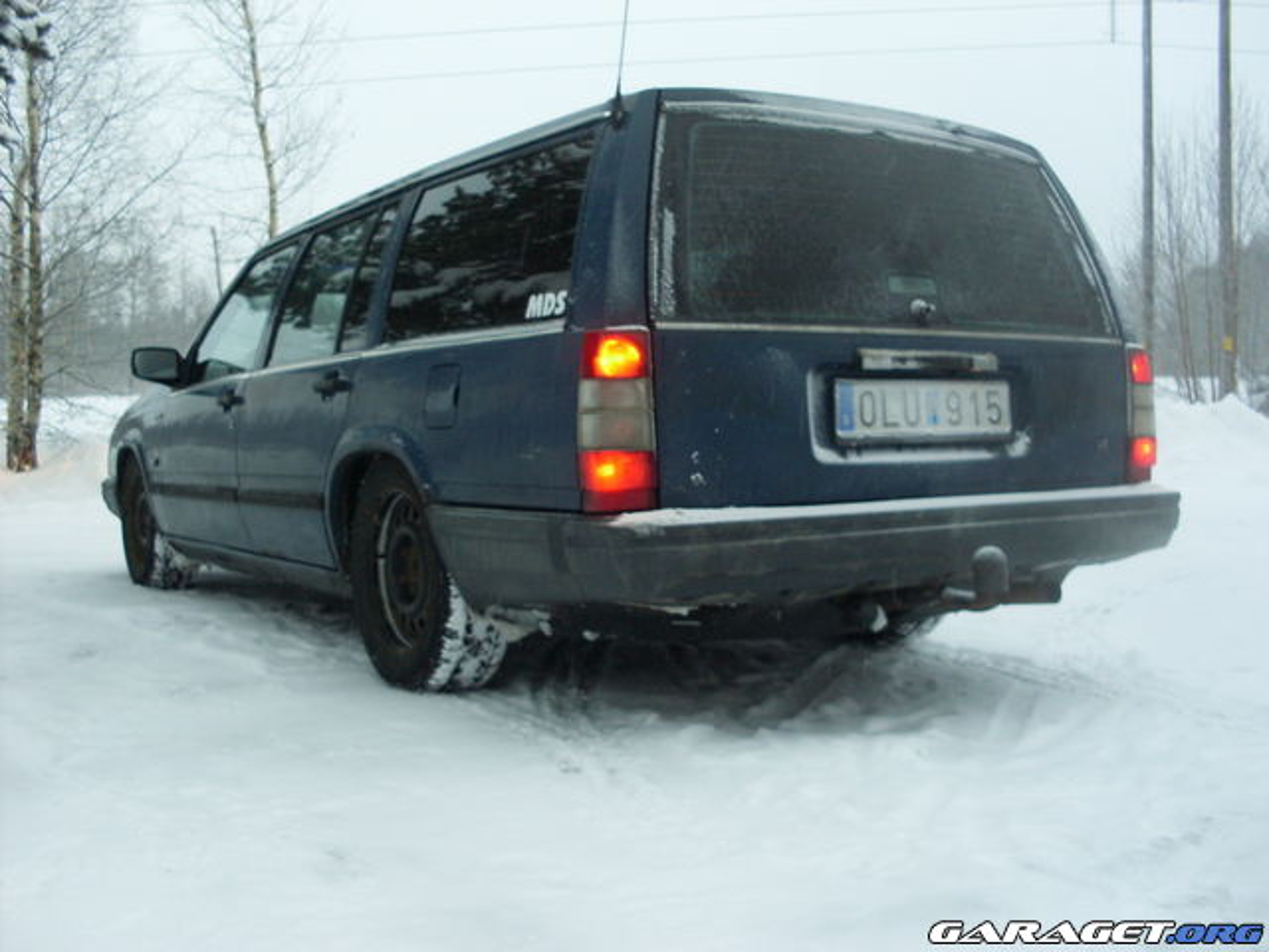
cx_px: 634
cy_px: 476
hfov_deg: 49.0
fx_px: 1393
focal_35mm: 38
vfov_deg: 37.7
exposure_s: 1/60
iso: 100
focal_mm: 6.3
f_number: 2.8
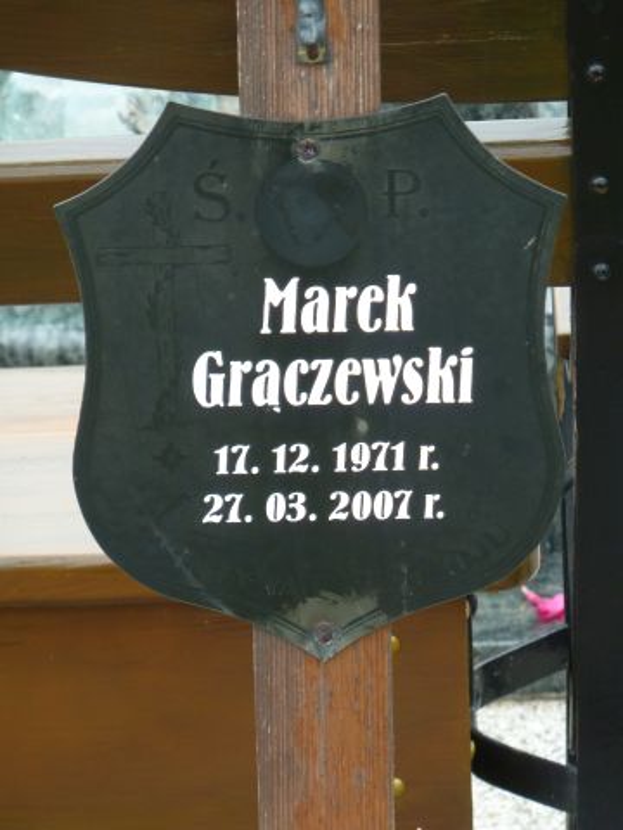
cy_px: 415
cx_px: 312
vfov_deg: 9.4
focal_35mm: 210
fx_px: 5039
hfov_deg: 7.1
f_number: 4.6
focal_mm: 34.4
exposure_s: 1/160
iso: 200
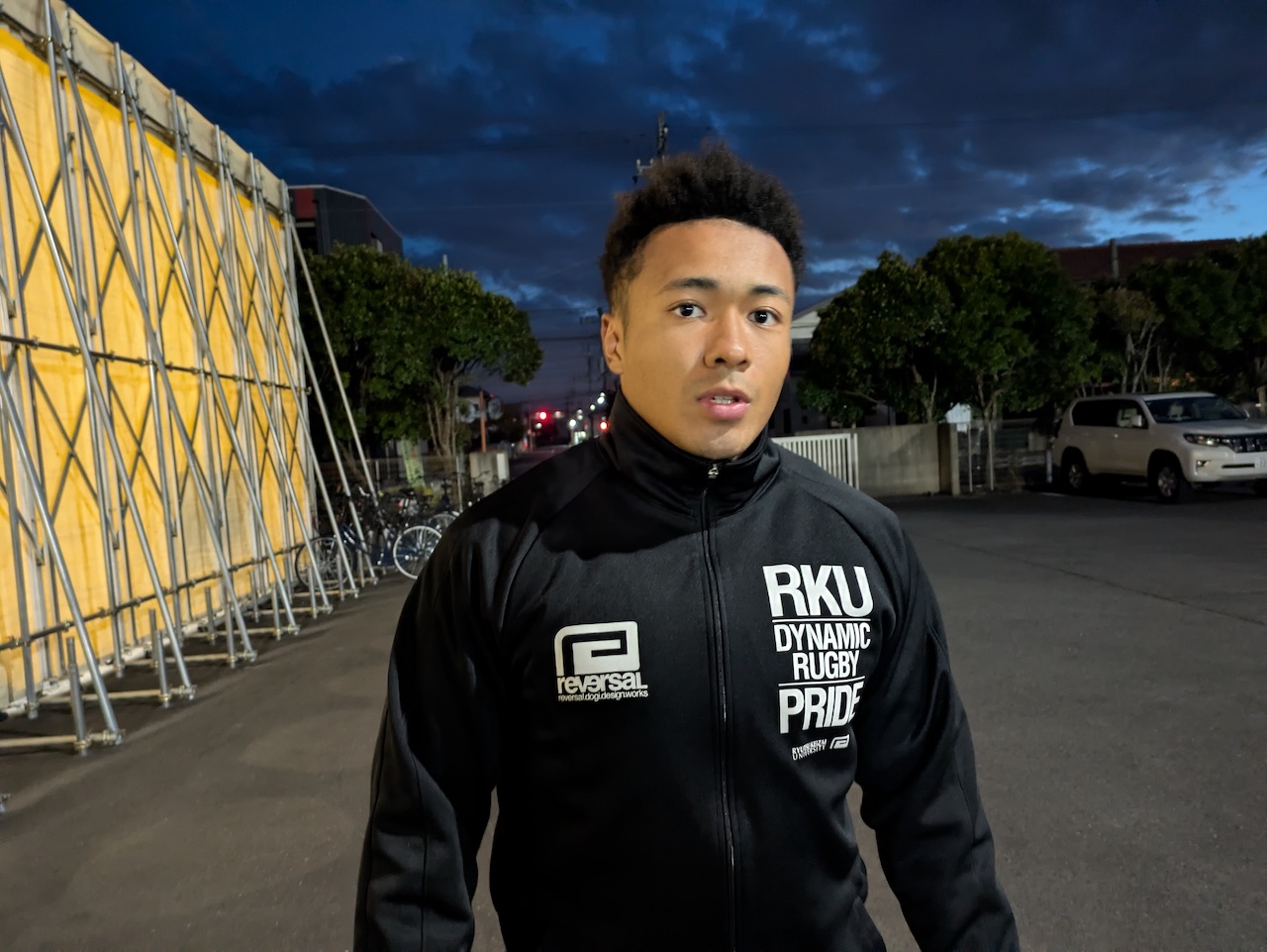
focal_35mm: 25
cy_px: 476
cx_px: 634
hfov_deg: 69.4
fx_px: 915
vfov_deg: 54.9
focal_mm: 5.43
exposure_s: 1/20
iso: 507
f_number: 1.89
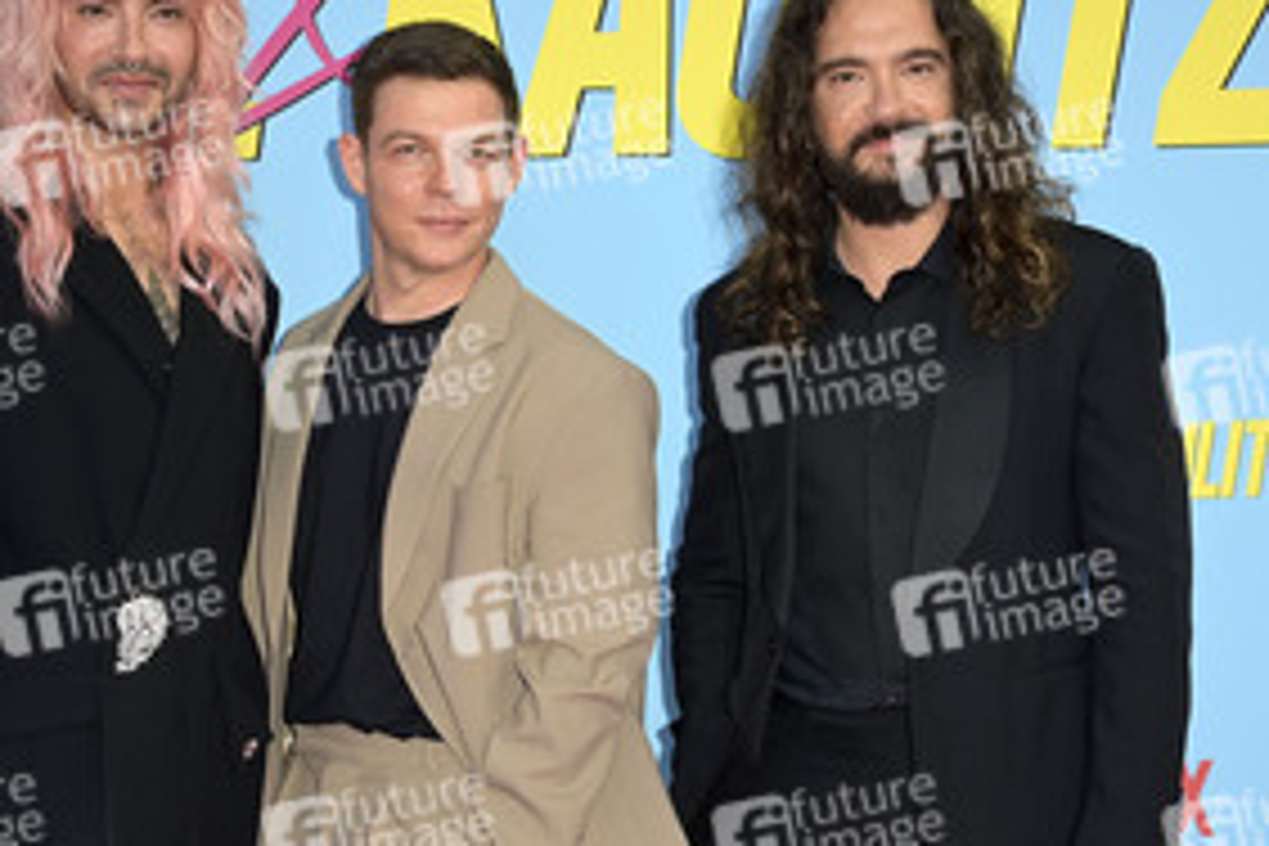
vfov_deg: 13.2
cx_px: 439
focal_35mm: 104
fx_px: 3666
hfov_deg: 19.6
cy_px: 490
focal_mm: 65
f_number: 7.1
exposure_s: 1/200
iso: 640
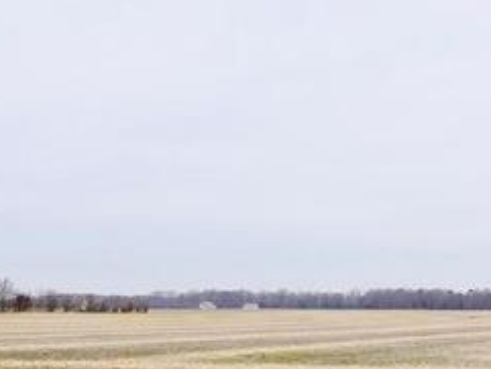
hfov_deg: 25.8
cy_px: 361
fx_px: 979
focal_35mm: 69
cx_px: 558
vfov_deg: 20.7
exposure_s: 1/125
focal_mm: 12
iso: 100
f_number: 9
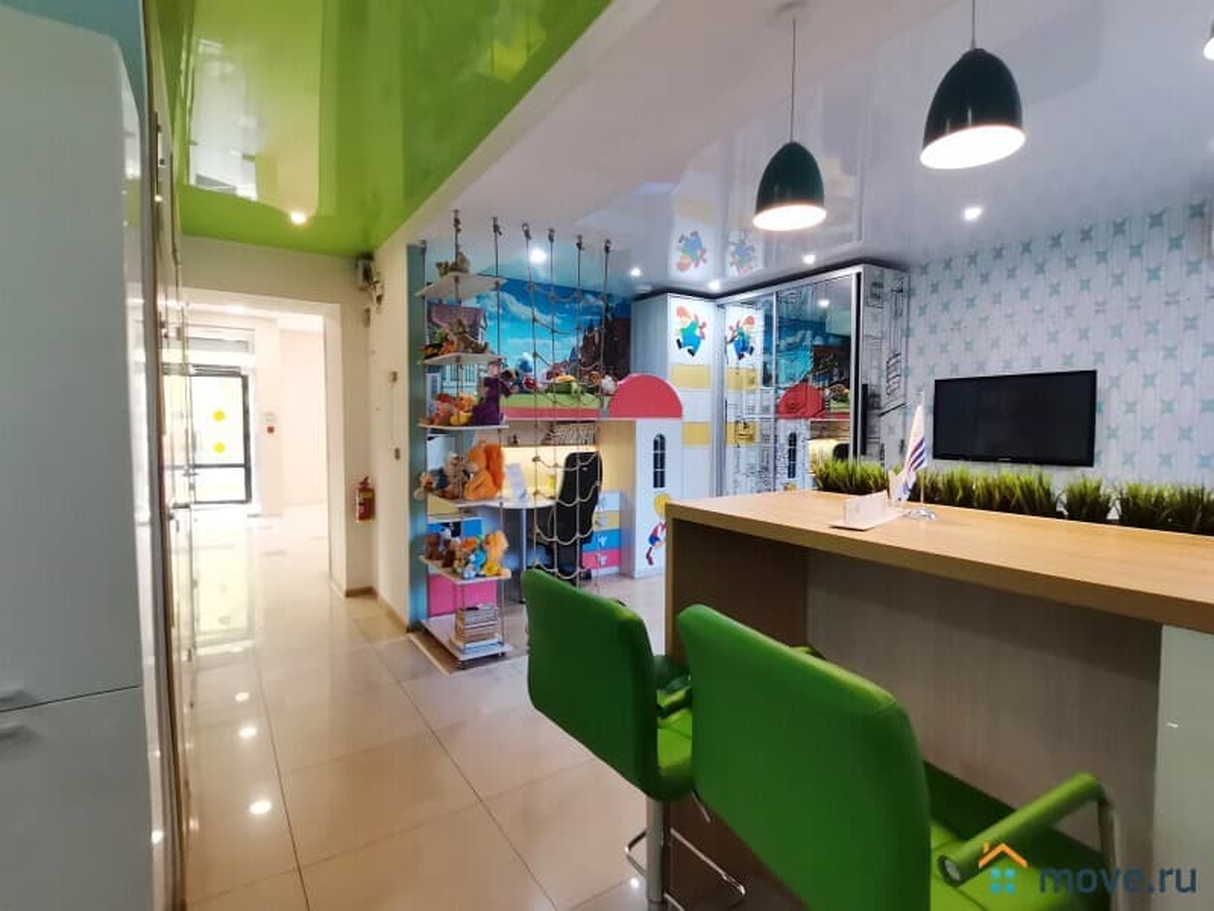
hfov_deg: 91.0
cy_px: 456
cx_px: 607
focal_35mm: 17
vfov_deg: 74.7
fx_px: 596
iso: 200
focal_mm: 1.78
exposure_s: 1/33.3
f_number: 2.4
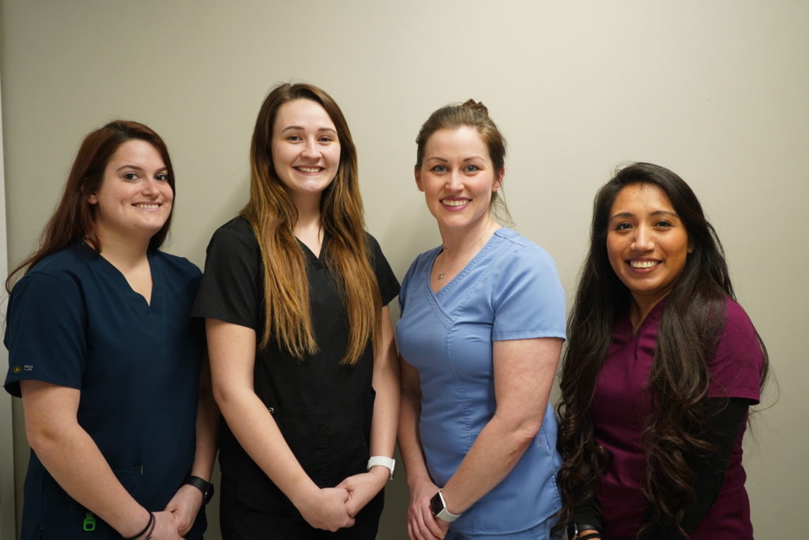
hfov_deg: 58.7
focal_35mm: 32
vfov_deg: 41.1
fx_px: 719
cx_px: 404
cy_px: 270
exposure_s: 1/200
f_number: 4
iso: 1600
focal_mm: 32
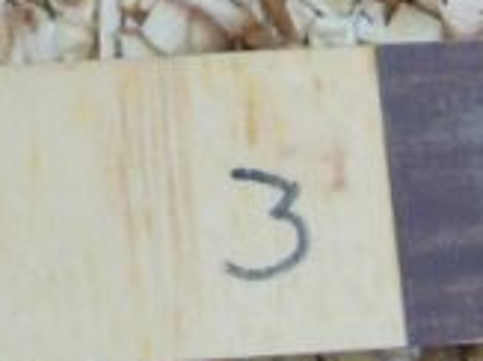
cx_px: -130
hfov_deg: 10.5
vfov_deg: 7.6
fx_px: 2565
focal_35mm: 184
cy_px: -447
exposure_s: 1/250
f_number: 4.1
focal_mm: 6.9
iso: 320
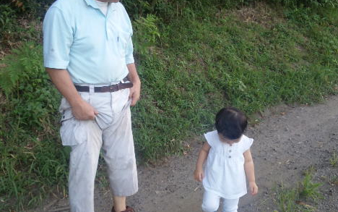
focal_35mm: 42
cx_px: 168
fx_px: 387
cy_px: 135
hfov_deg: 47.2
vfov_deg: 30.4
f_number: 2.8
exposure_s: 1/117
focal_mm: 4.82
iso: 100
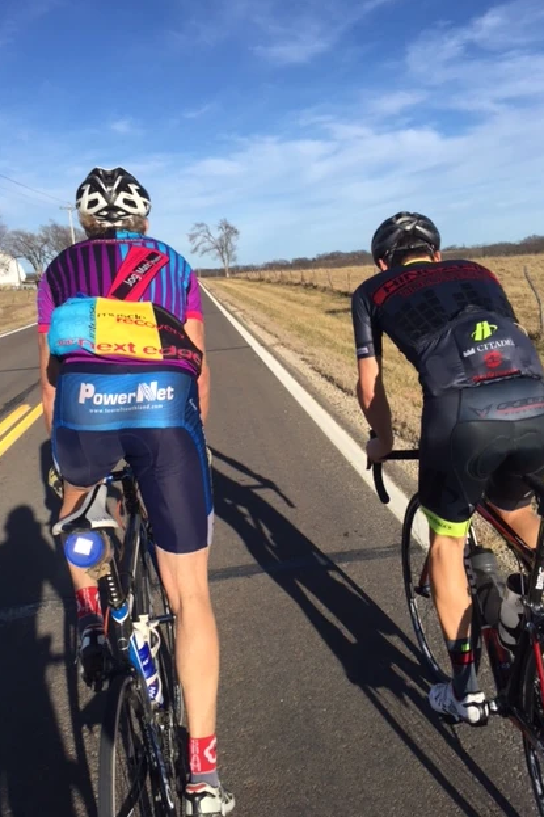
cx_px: 248
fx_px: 703
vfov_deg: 60.3
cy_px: 408
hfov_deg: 42.3
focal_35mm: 31
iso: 32
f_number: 2.2
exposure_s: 1/2083
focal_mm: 4.15
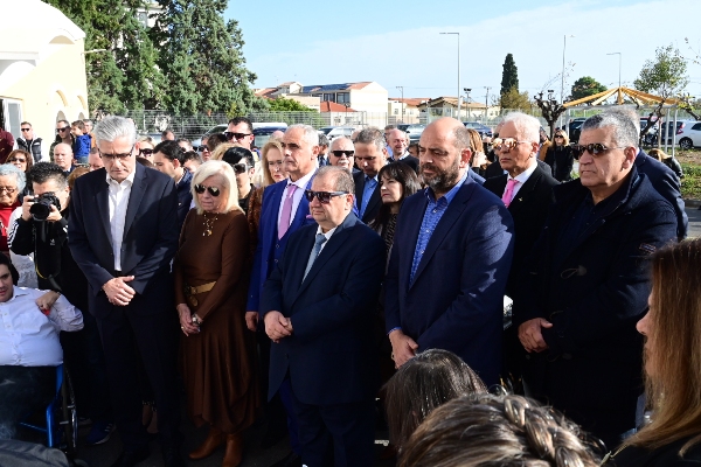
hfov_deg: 57.2
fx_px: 643
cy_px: 234
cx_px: 350
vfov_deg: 40.0
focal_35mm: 33
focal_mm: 33
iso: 2000
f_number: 14
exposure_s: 1/800
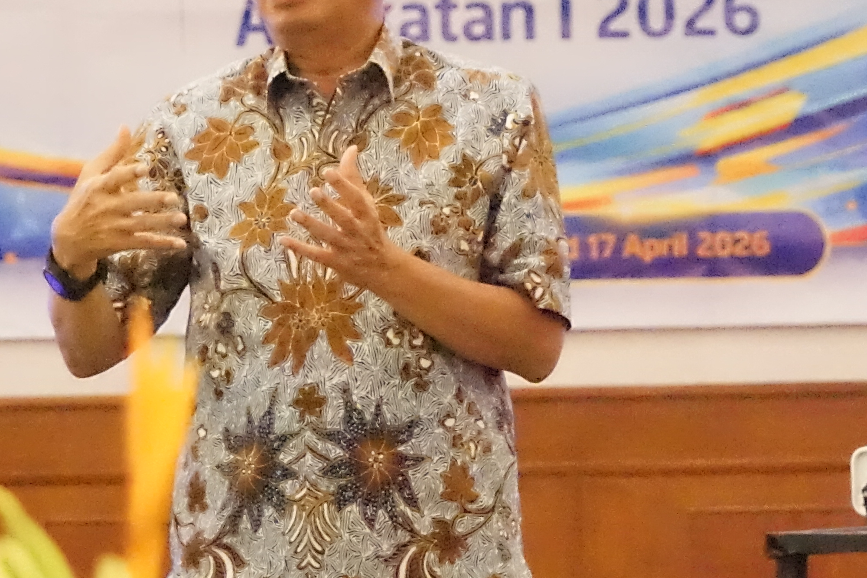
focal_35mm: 351
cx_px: 412
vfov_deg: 3.9
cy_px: 210
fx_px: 8452
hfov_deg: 5.9
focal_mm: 117
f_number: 6.3
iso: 25600
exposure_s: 1/250
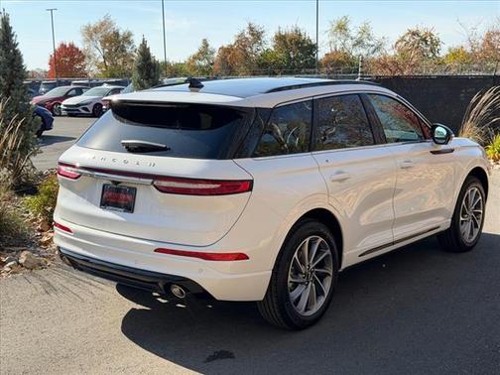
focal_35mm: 48
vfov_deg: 30.3
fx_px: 693
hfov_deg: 39.7
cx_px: 250
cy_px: 188
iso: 80
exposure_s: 1/2208
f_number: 1.78
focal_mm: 6.76
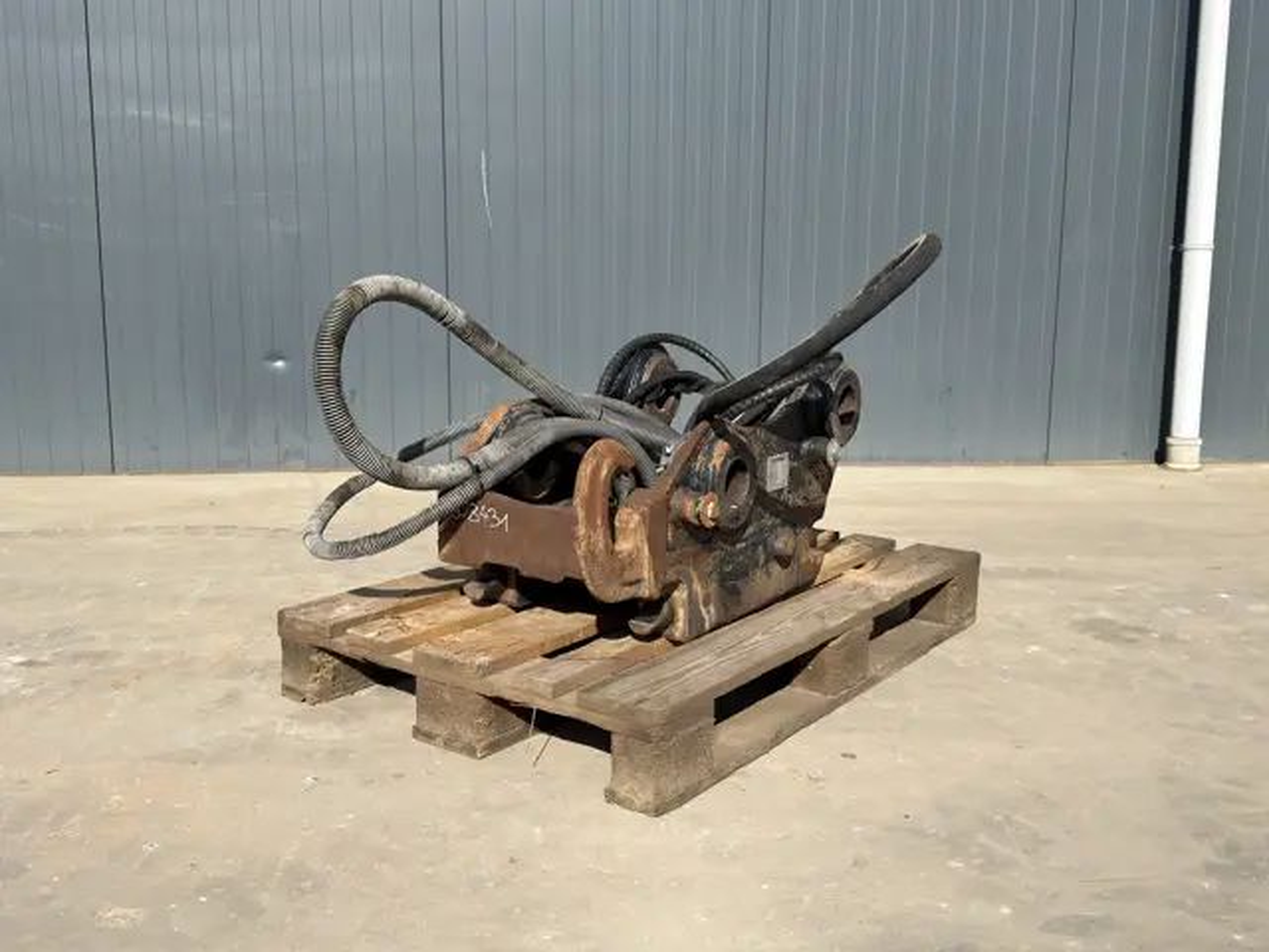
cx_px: 634
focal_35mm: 34
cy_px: 476
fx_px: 1246
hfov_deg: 54.0
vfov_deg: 41.8
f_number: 1.78
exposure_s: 1/3401
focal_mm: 6.76
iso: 64
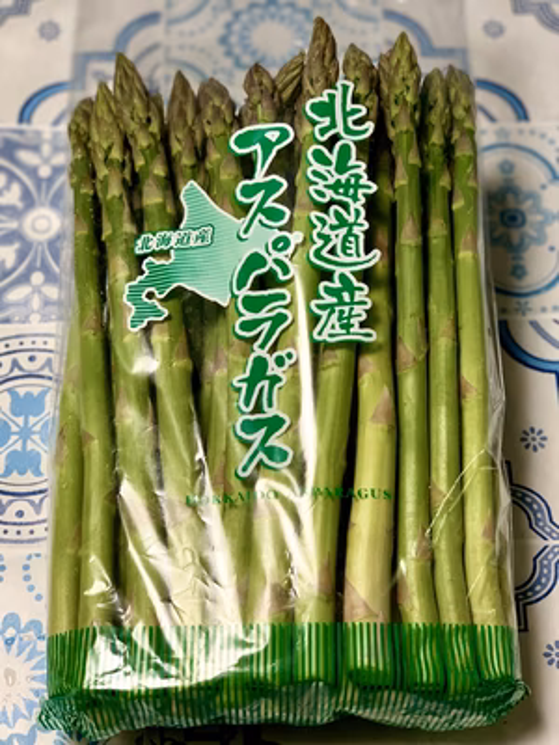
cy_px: 372
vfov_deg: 36.8
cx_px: 280
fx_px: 1120
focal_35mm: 52
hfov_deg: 28.0
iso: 80
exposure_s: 1/50
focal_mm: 6
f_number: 2.4
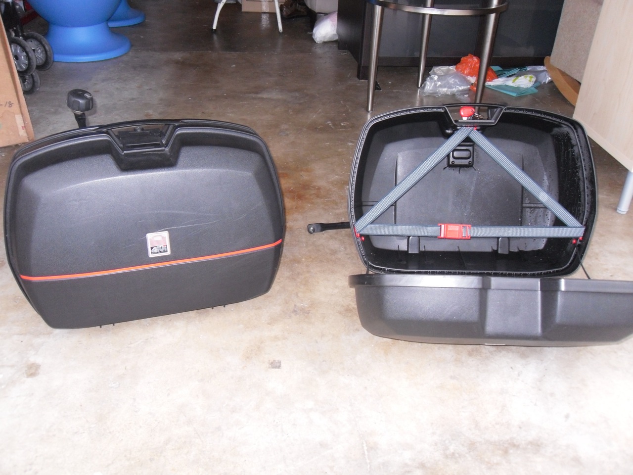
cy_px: 238
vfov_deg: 40.7
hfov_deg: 52.6
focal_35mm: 35
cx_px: 316
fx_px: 640
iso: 200
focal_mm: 6.3
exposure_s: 1/45
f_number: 3.5
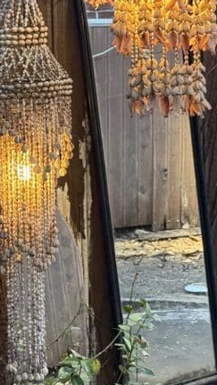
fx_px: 1268
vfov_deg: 17.2
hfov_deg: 9.7
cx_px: 30
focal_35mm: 124
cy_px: 117
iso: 400
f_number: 1.78
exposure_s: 1/30
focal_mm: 6.76
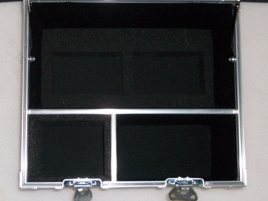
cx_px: 134
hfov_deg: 29.4
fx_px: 511
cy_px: 100
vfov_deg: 22.3
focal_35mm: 66
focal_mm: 11
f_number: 4.1
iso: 160
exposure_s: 1/76.6
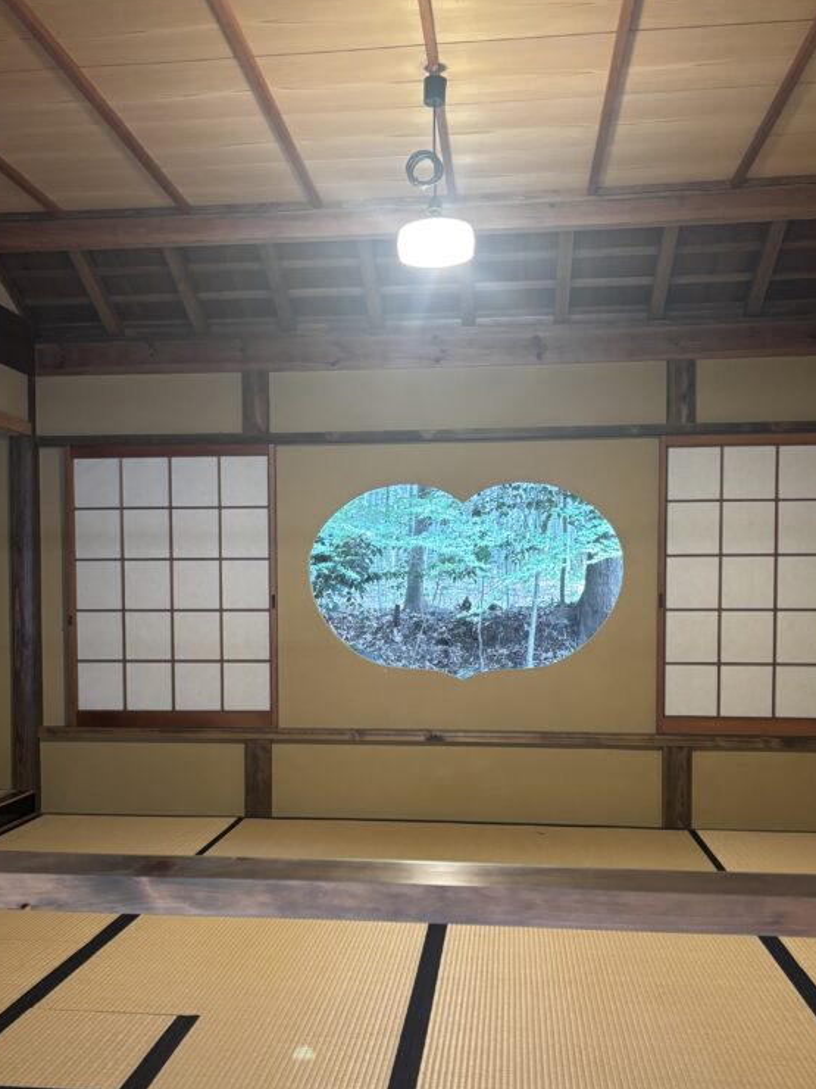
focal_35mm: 36
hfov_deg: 39.6
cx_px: 360
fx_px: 1131
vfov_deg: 51.1
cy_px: 643
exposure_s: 1/43
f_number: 1.6
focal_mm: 5.96
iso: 250
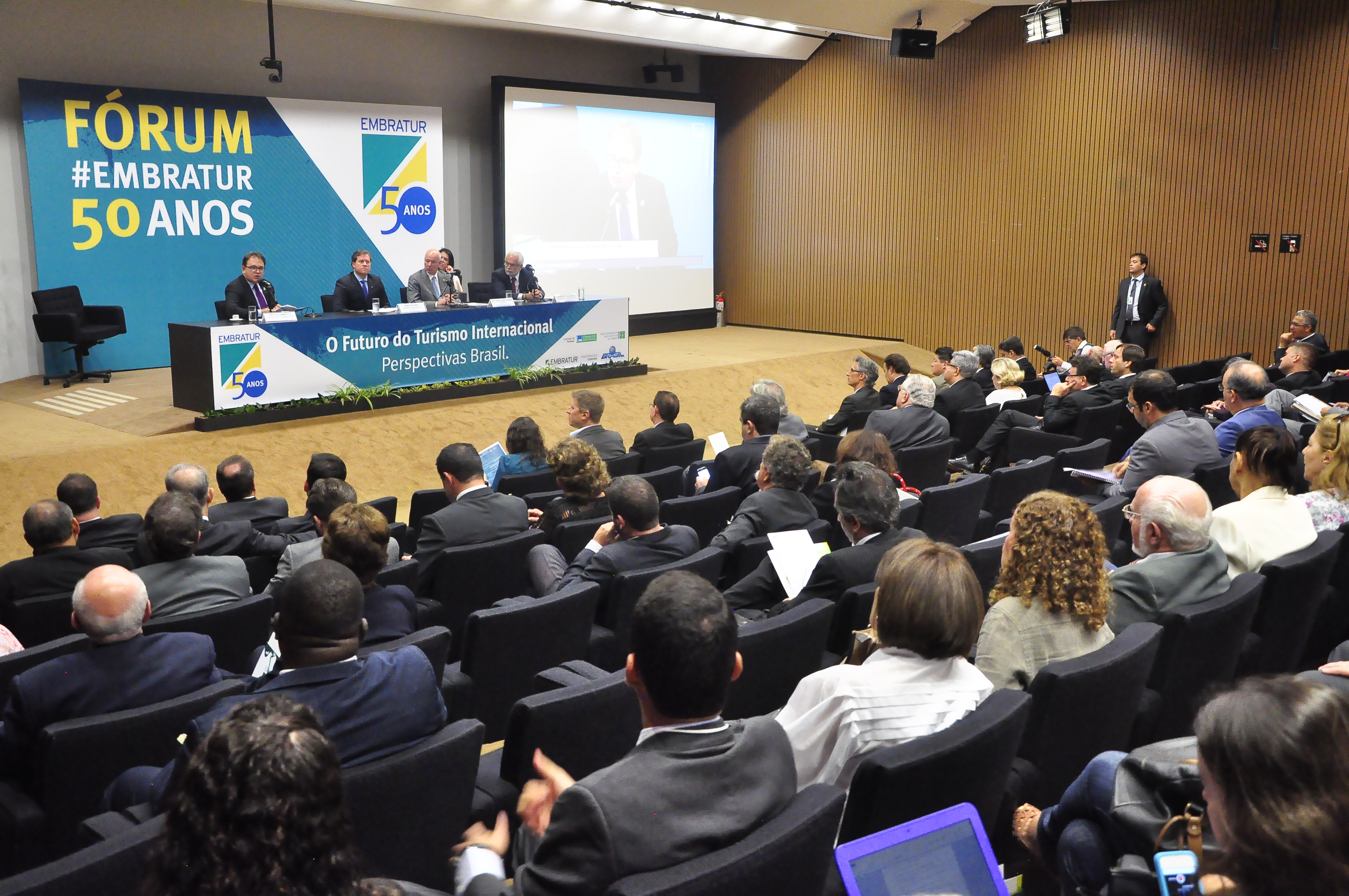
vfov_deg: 36.8
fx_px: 1347
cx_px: 674
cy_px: 448
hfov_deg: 53.2
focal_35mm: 36
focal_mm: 24
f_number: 5.6
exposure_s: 1/20
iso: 2500
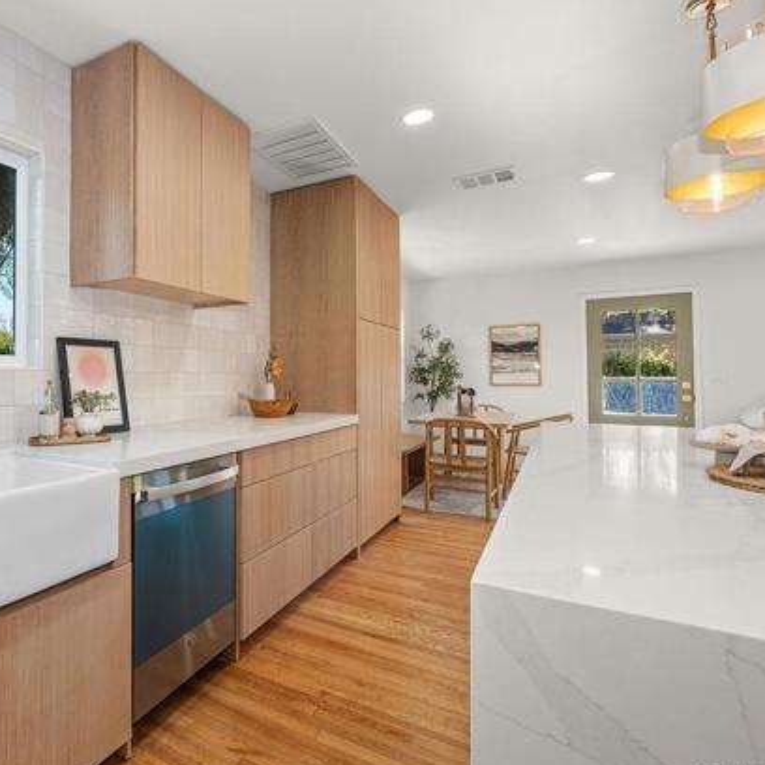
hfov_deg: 70.8
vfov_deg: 74.8
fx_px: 500
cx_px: 210
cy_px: 394
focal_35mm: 20
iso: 100
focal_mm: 15
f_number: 6.3
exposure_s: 1/10
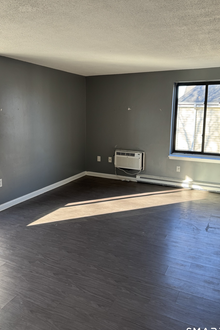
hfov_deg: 46.4
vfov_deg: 65.4
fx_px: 257
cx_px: 103
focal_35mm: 28
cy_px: 153
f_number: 1.78
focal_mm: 6.76
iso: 100
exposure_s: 1/121
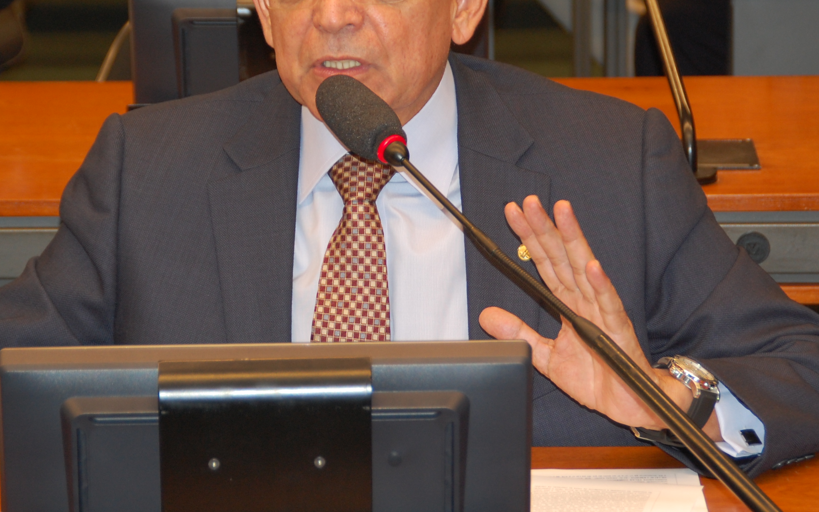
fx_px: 4308
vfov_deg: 6.8
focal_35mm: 193
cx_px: 388
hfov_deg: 10.9
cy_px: 158
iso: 400
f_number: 5.6
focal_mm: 86
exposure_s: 1/60
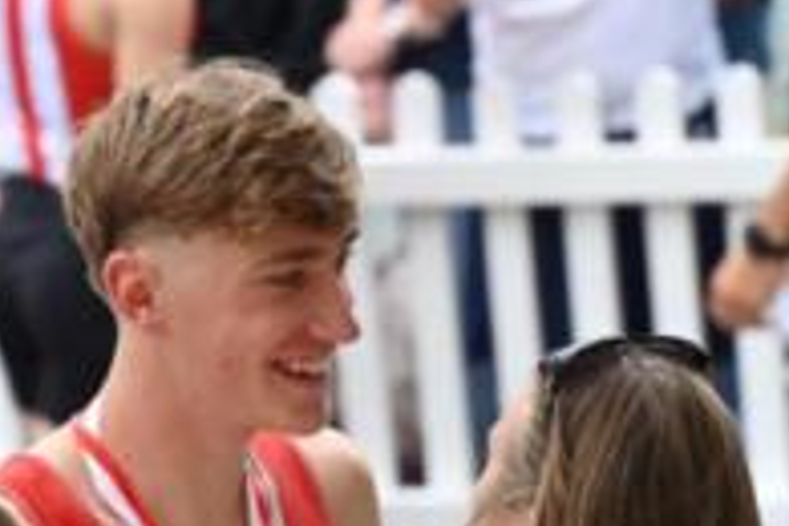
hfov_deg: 4.0
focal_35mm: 514
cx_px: 409
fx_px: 11264
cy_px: 384
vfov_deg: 2.7
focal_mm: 200
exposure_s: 1/320
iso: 400
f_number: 6.3
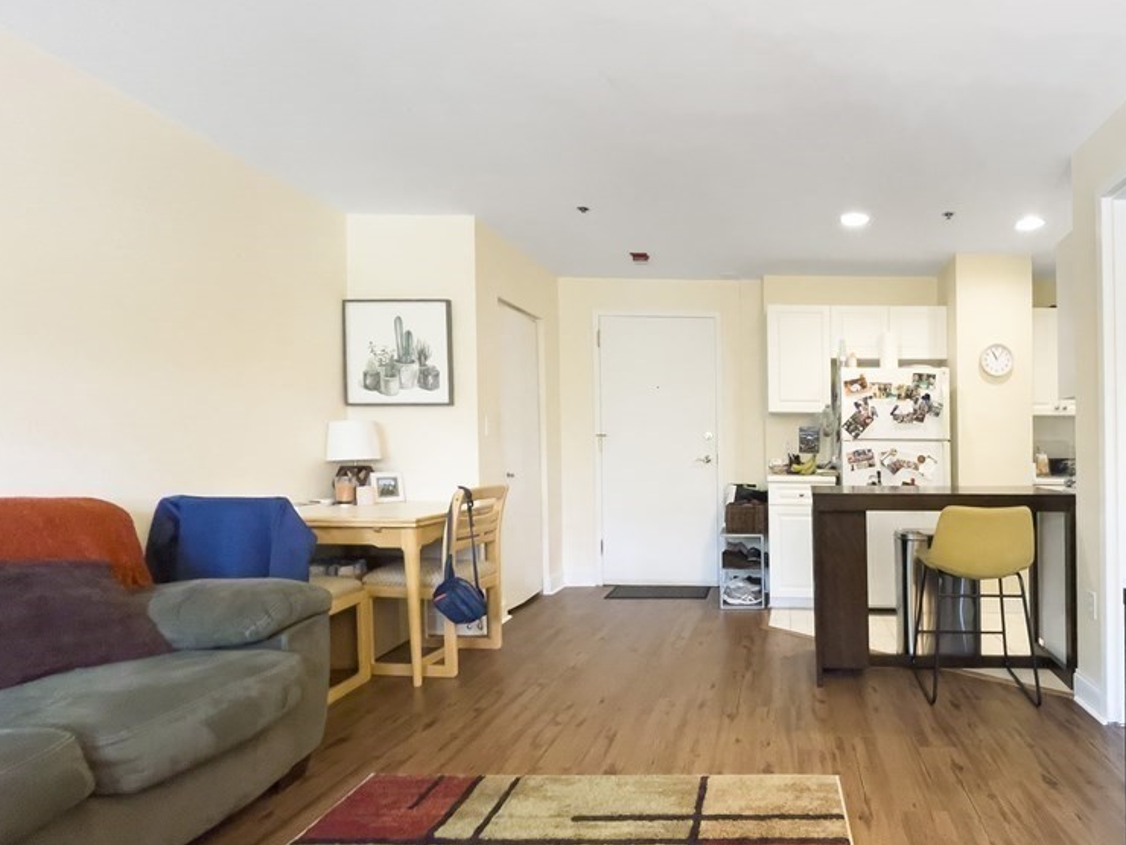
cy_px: 505
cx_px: 756
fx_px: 586
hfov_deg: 84.5
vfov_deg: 70.9
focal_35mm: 18
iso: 500
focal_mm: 1.54
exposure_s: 1/60
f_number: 2.4
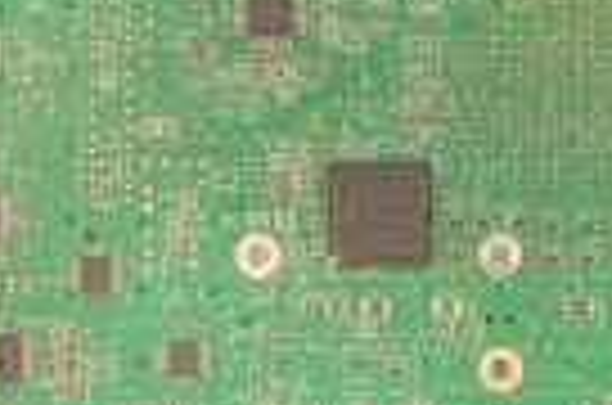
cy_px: -142
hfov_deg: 9.3
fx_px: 3748
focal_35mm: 221
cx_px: 504
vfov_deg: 6.1
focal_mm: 50
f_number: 11
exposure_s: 1/160
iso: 1600
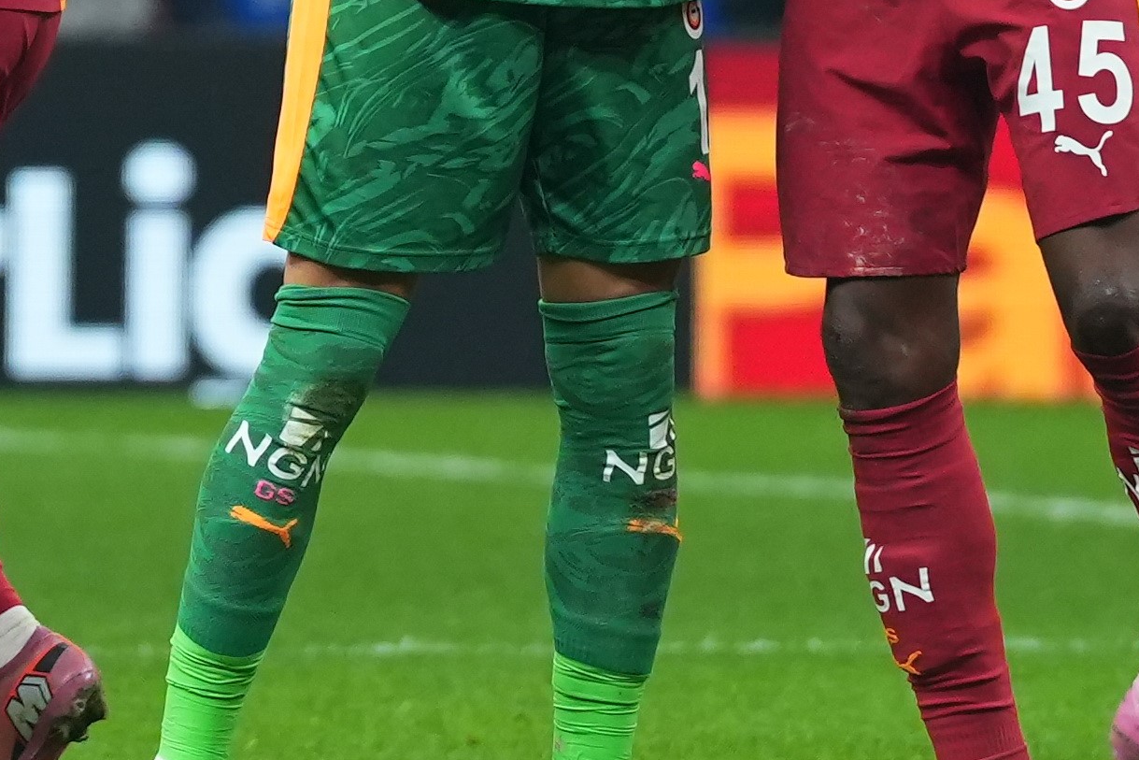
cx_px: 591
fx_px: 35880
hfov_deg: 1.8
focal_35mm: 1134
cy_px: -346
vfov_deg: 1.2
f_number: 3.5
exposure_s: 1/1250
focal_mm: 200
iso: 2000
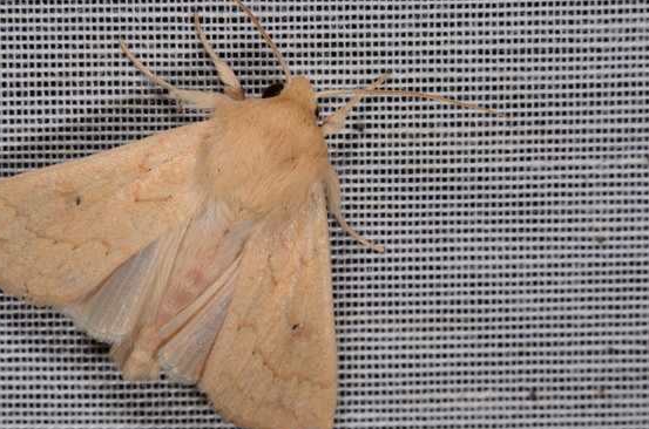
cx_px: 229
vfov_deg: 7.5
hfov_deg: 11.3
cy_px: 246
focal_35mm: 183
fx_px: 3286
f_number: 25
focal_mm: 85
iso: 100
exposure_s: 1/60
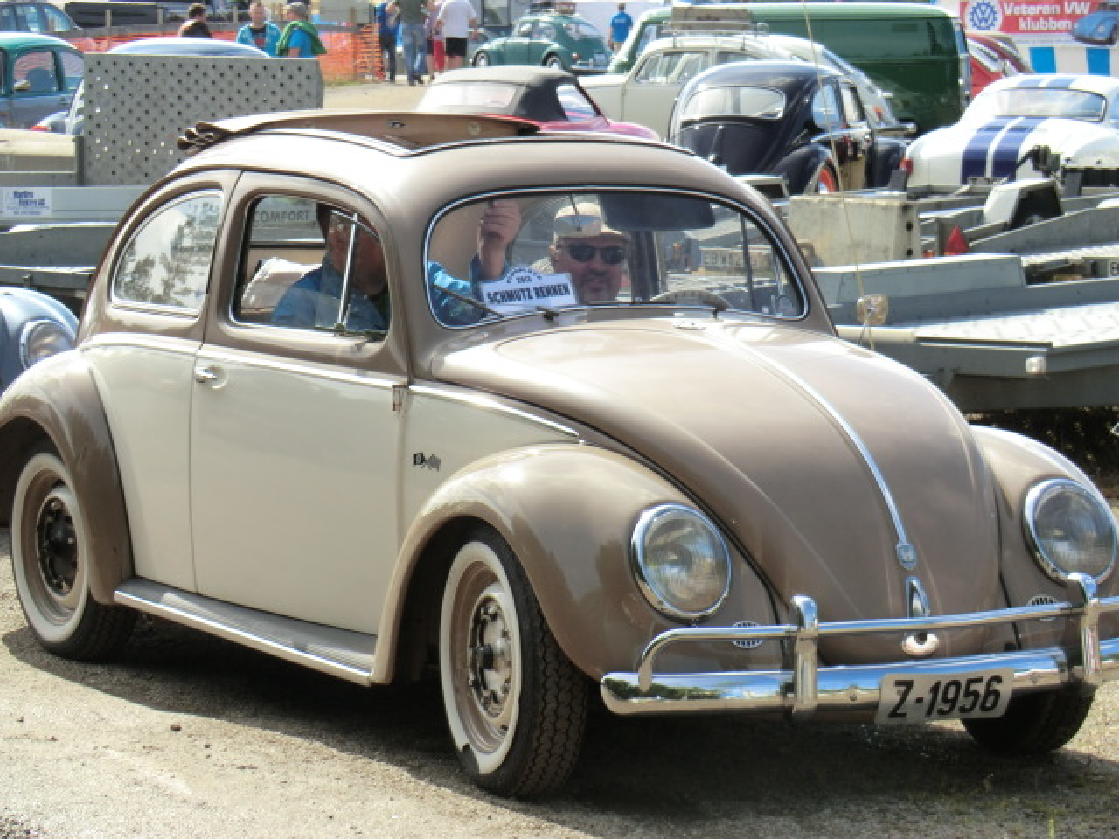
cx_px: 560
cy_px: 420
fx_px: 3976
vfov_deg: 12.0
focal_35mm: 123
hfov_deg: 16.0
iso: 80
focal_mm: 22
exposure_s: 1/250
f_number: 5.2
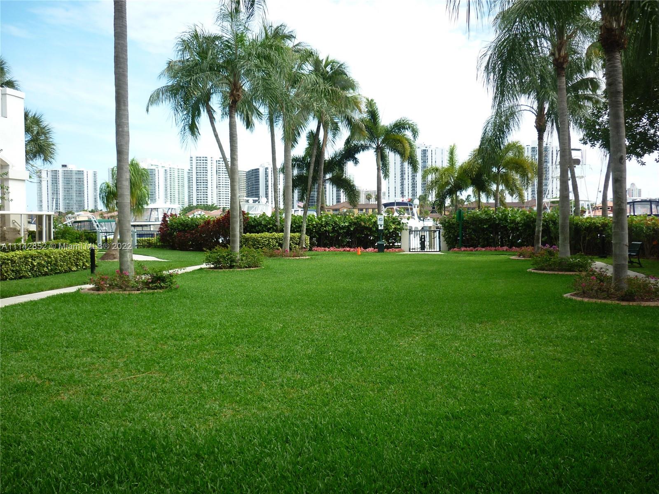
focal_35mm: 33
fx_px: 628
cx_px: 330
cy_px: 247
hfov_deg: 55.4
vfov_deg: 42.9
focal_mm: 5.5
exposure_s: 1/640
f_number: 2.8
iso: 80
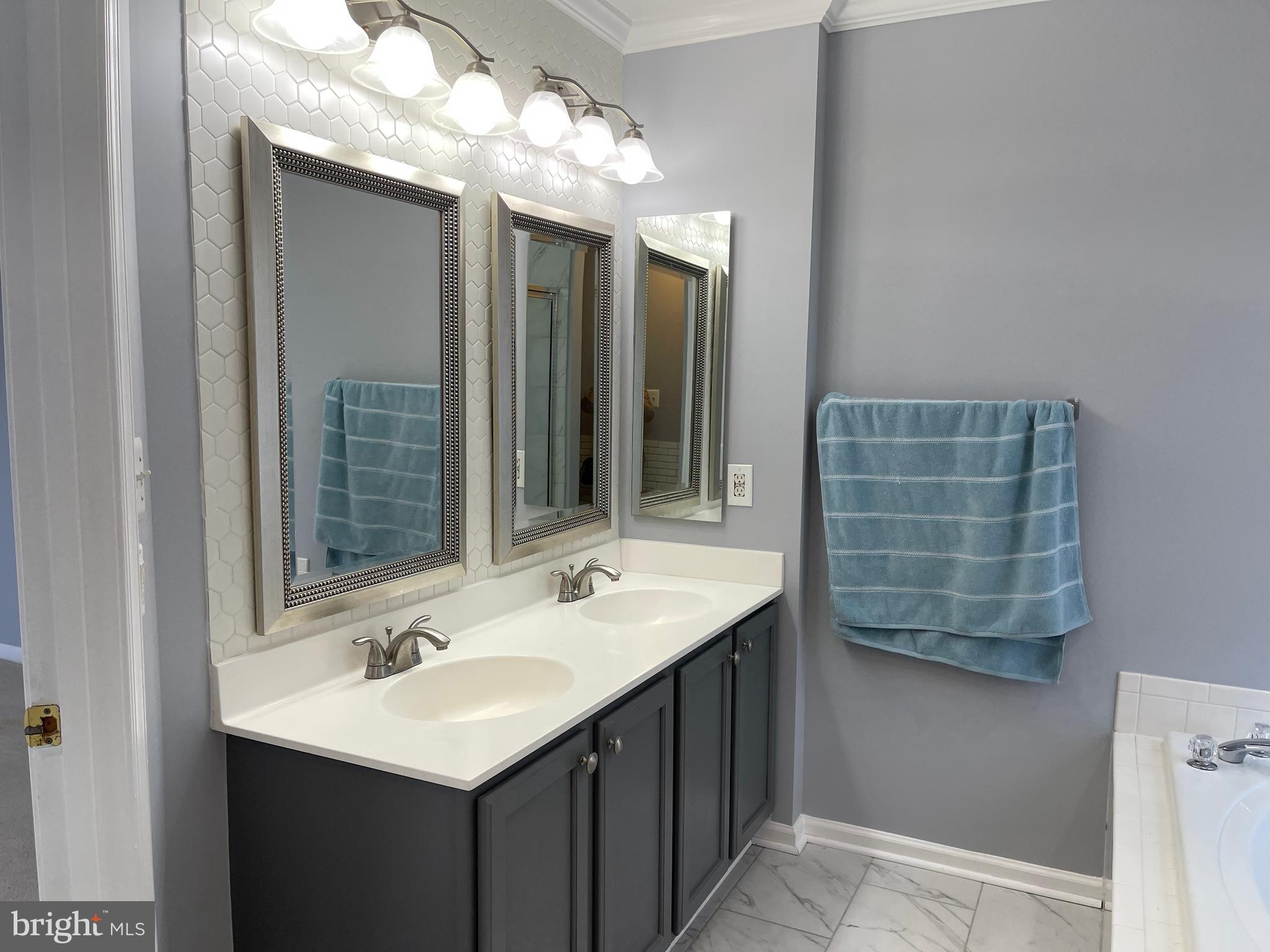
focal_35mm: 25
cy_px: 476
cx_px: 635
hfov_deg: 69.4
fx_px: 917
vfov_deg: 54.9
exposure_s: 1/120
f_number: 1.6
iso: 80
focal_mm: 5.1
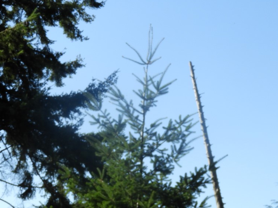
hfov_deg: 17.0
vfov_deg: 12.8
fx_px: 923
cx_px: 223
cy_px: 184
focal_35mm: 115
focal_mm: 10.7
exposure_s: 1/500
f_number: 4.2
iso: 100
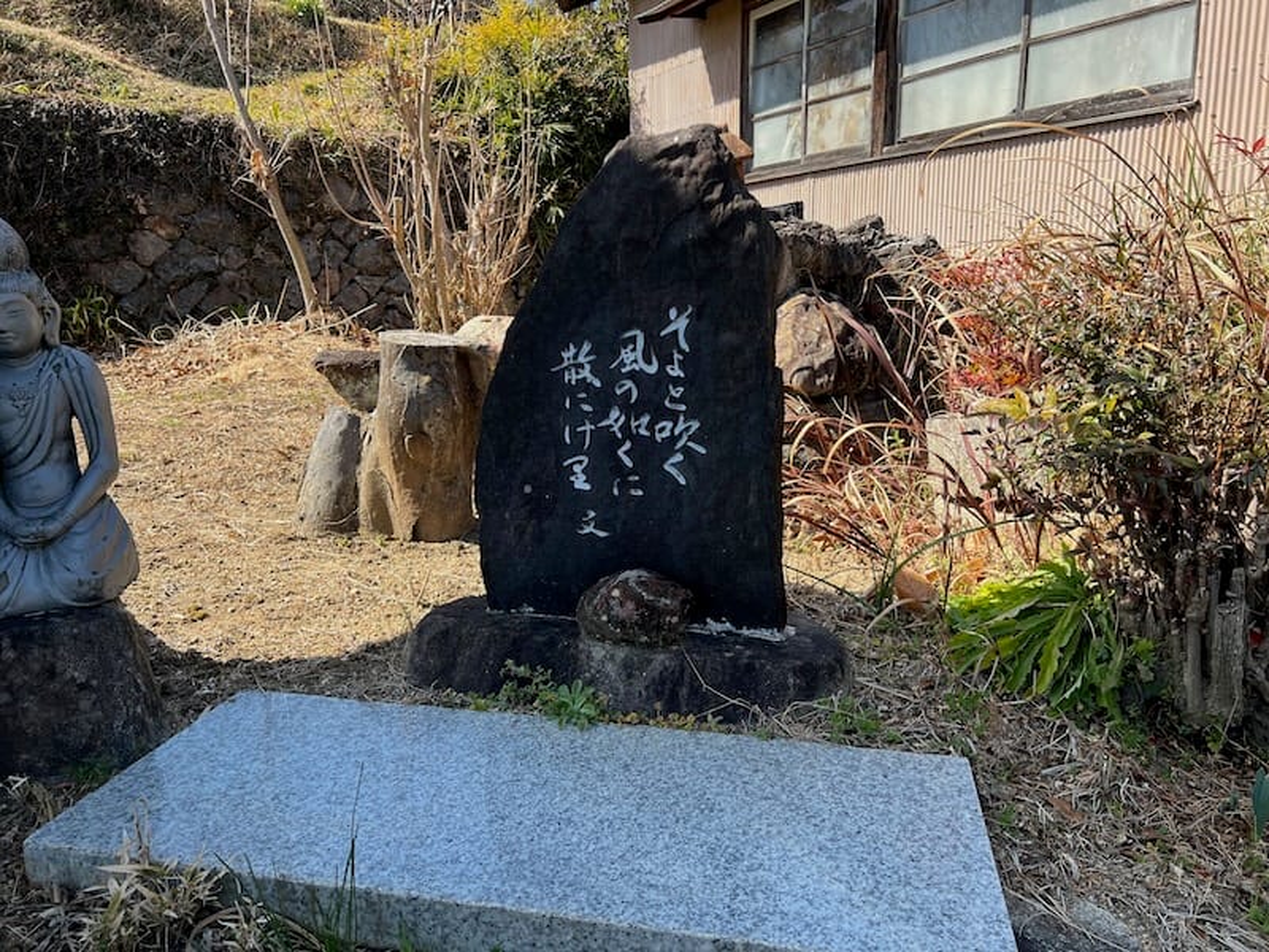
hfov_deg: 67.3
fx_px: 953
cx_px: 634
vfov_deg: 53.1
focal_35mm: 26
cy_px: 476
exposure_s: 1/1295
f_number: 1.5
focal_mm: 5.7
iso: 50
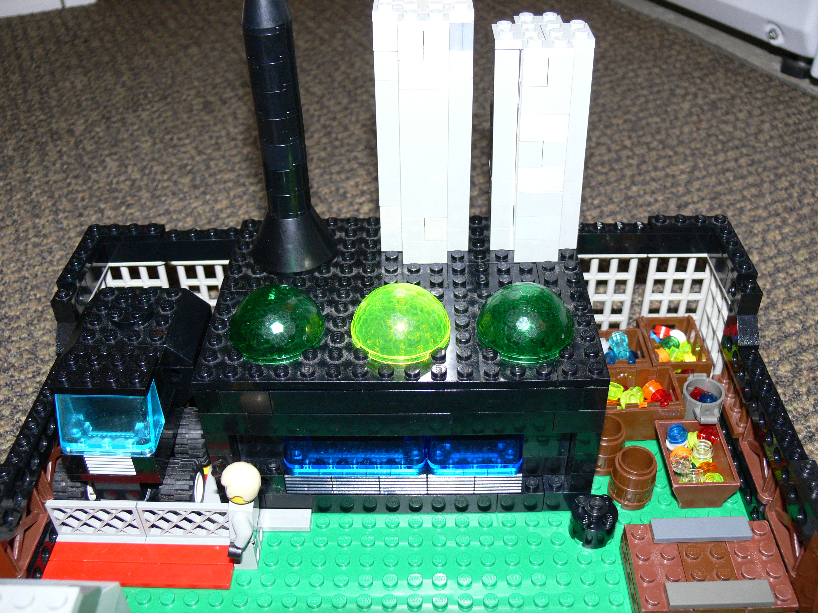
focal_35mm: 35
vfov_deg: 40.7
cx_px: 409
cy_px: 306
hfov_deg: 52.6
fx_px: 827
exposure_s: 1/30
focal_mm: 7.4
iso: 100
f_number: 2.8
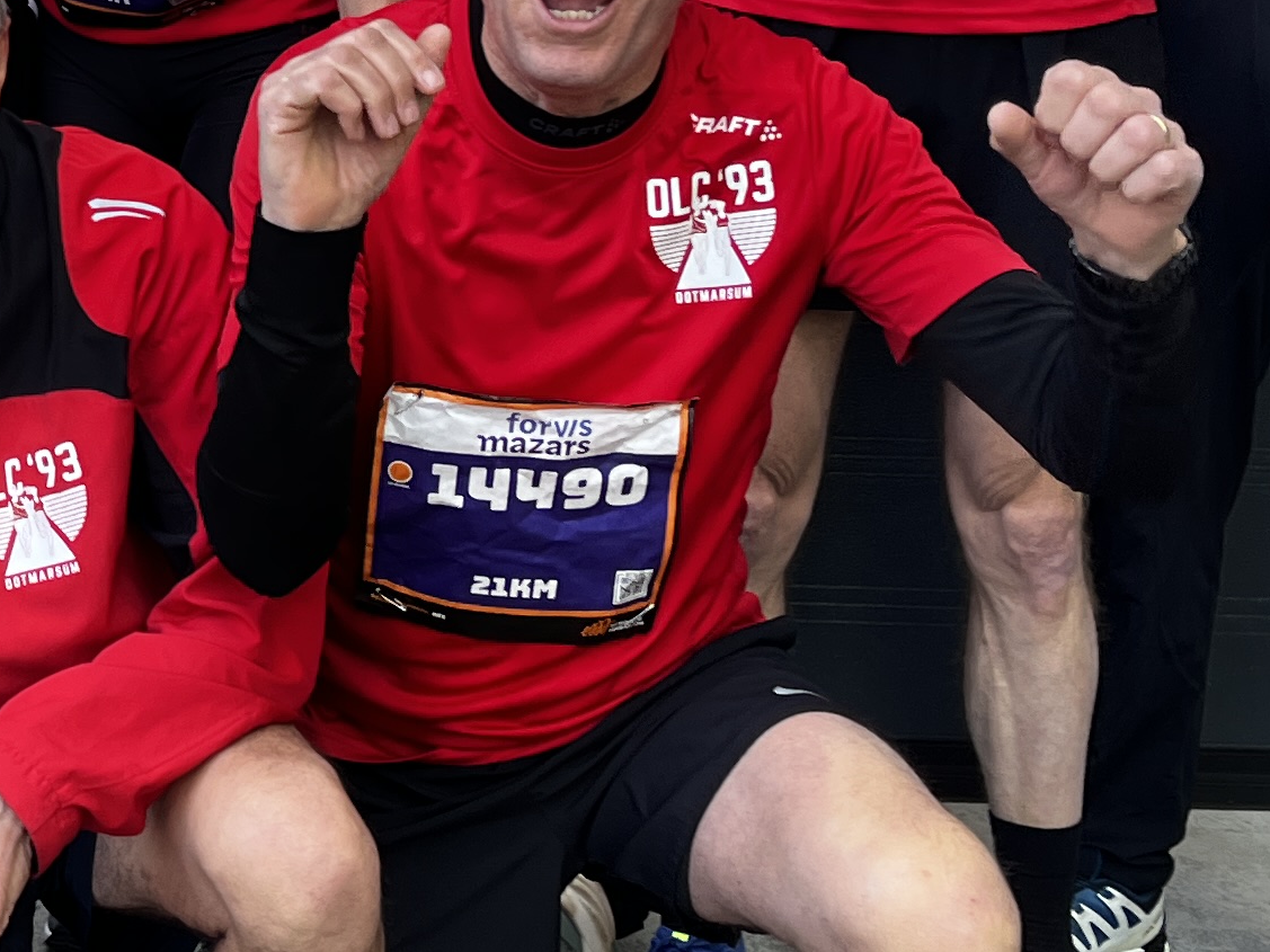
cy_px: 215
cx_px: -143
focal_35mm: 93
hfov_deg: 20.1
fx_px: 3412
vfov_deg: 15.8
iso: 40
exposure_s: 1/166
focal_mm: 5.1
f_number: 1.6
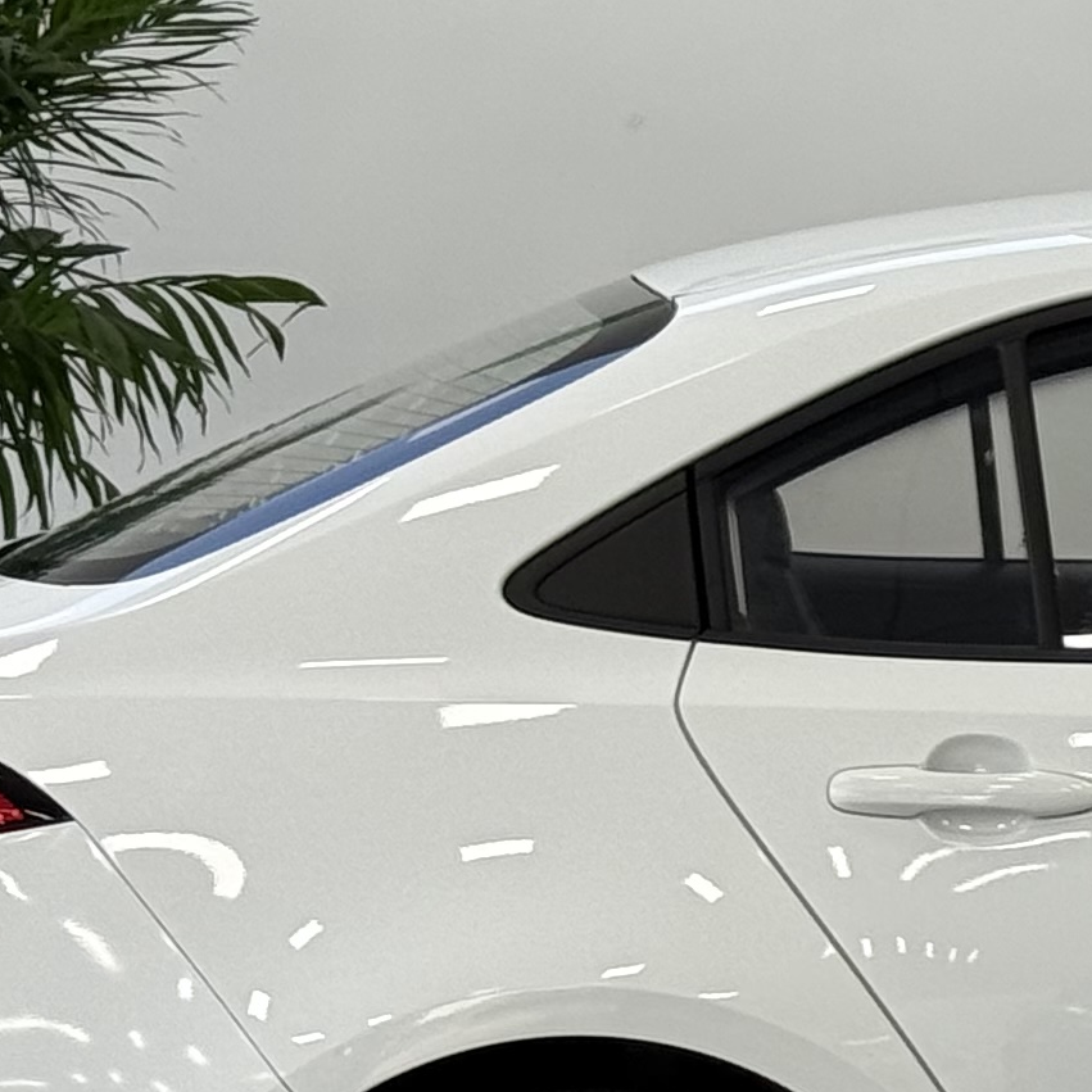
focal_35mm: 201
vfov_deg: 8.7
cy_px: 624
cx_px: 1695
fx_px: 7174
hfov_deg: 8.5
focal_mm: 6.76
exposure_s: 1/122
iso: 64
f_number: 1.78
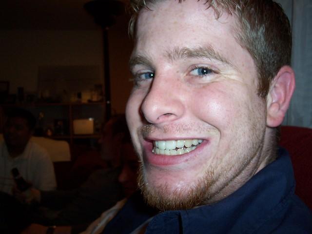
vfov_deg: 13.3
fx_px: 1000
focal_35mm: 111
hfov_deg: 17.7
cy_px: 117
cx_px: 156
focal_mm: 16.8
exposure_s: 1/90
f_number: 4.8
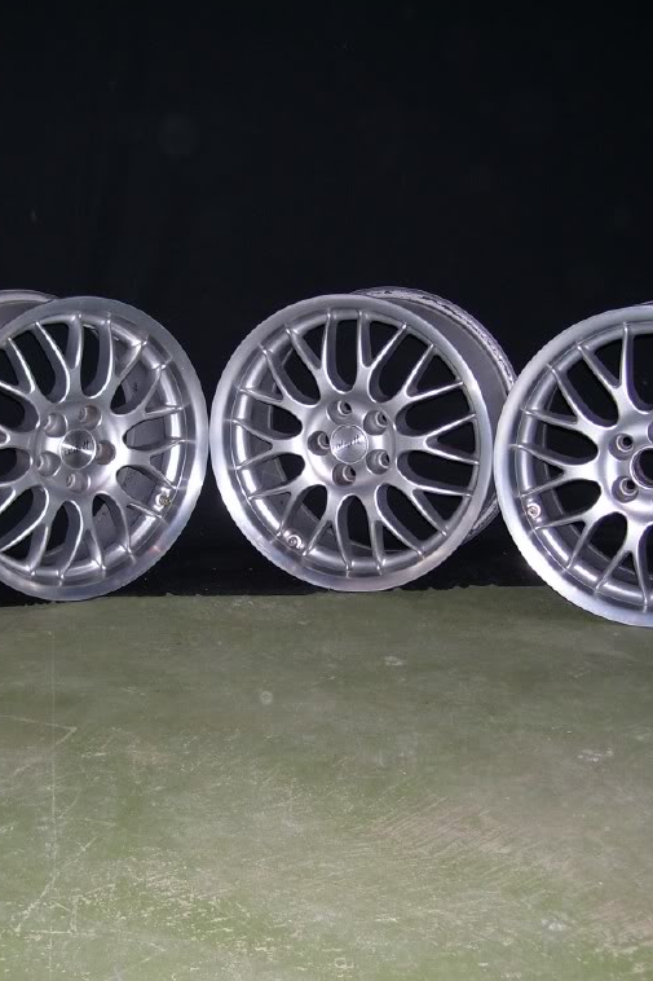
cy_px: 485
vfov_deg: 38.2
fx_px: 1415
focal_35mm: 52
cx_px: 231
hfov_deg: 25.9
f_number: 2.7
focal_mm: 6
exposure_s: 1/60
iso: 80
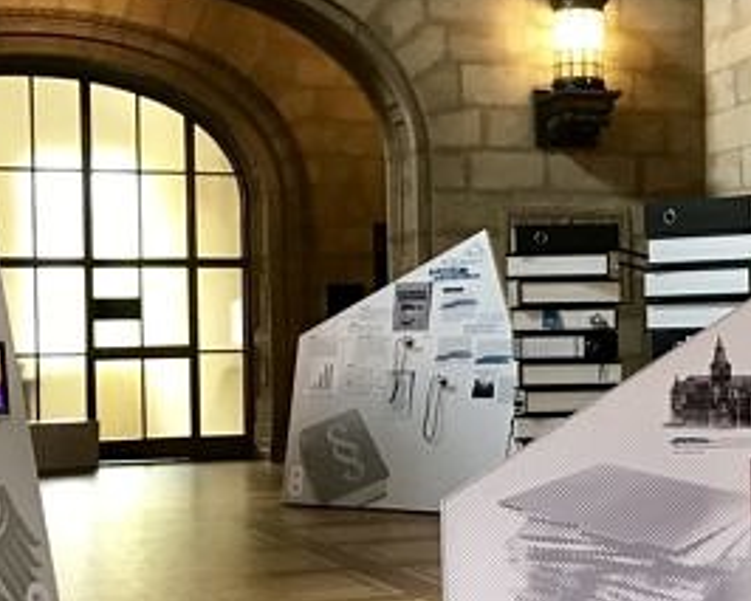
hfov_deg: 23.9
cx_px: 573
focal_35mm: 79
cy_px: 387
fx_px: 1757
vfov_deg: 19.4
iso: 64
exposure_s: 1/17
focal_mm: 3.99
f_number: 1.8
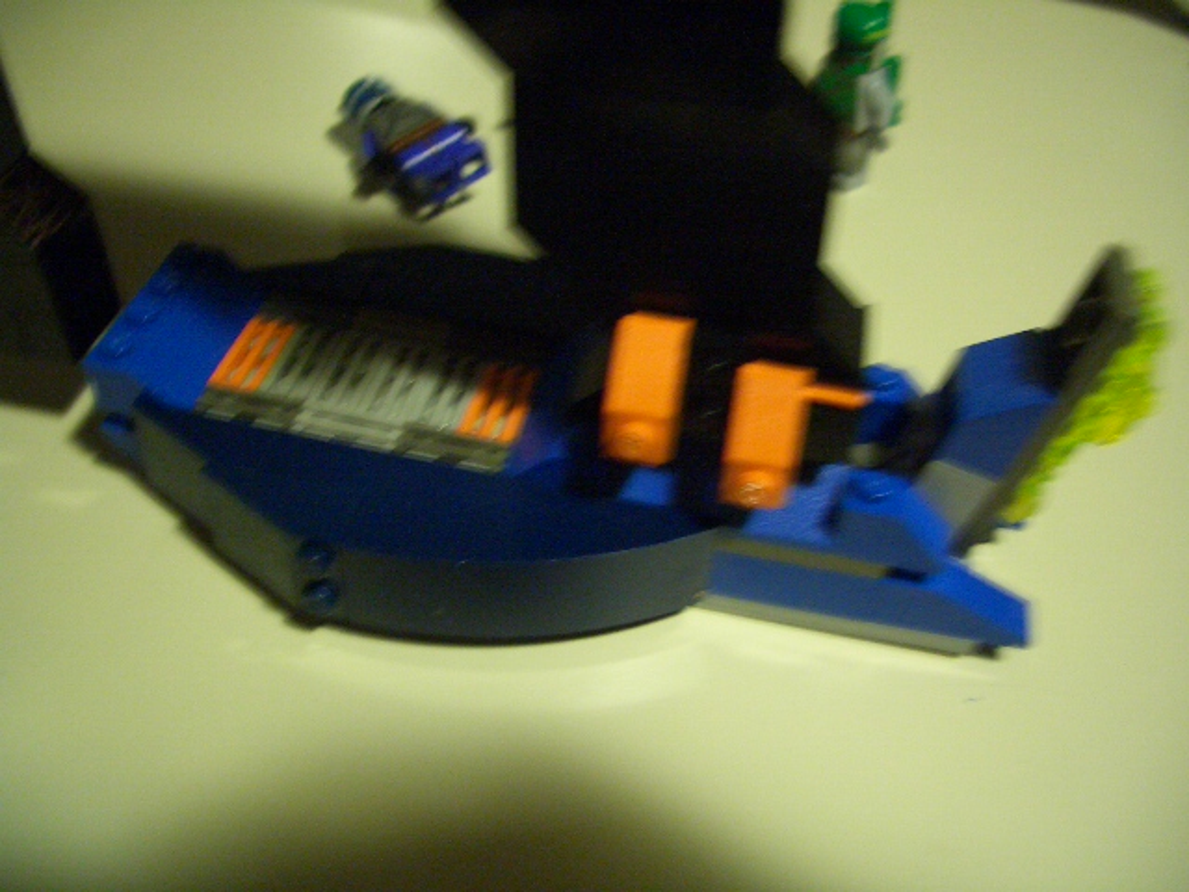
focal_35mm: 35
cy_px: 446
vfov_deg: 40.7
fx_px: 1202
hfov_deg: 52.6
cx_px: 594
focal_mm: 5.8
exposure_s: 1/8
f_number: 2.6
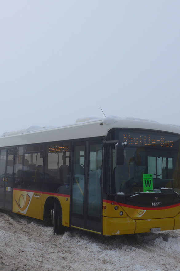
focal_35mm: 51
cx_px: 81
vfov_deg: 38.9
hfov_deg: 26.5
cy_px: 133
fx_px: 383
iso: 80
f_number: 2.8
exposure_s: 1/1600
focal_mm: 7.5
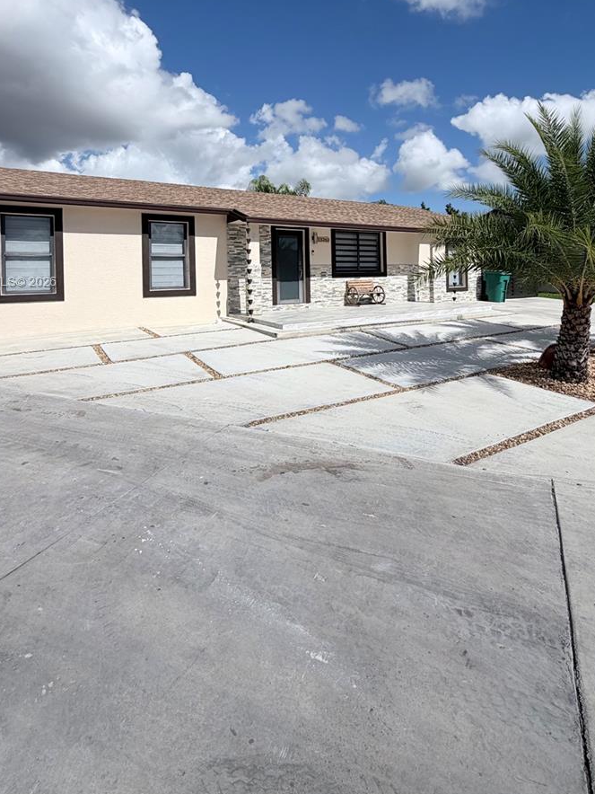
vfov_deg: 82.5
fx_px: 435
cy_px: 283
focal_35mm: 19
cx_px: 294
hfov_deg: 68.7
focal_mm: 2.22
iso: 25
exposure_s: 1/2320
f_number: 2.2
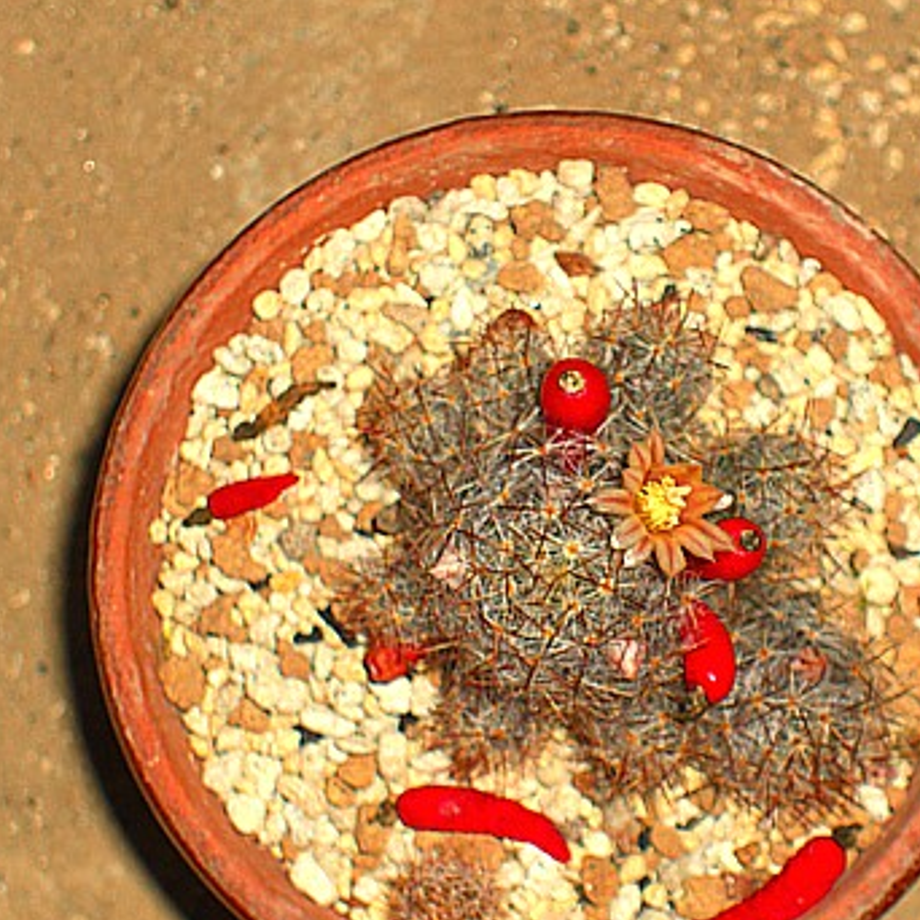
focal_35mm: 151
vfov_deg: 11.6
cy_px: 460
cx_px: 611
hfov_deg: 11.6
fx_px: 4540
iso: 80
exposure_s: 1/60
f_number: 5.1
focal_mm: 23.7
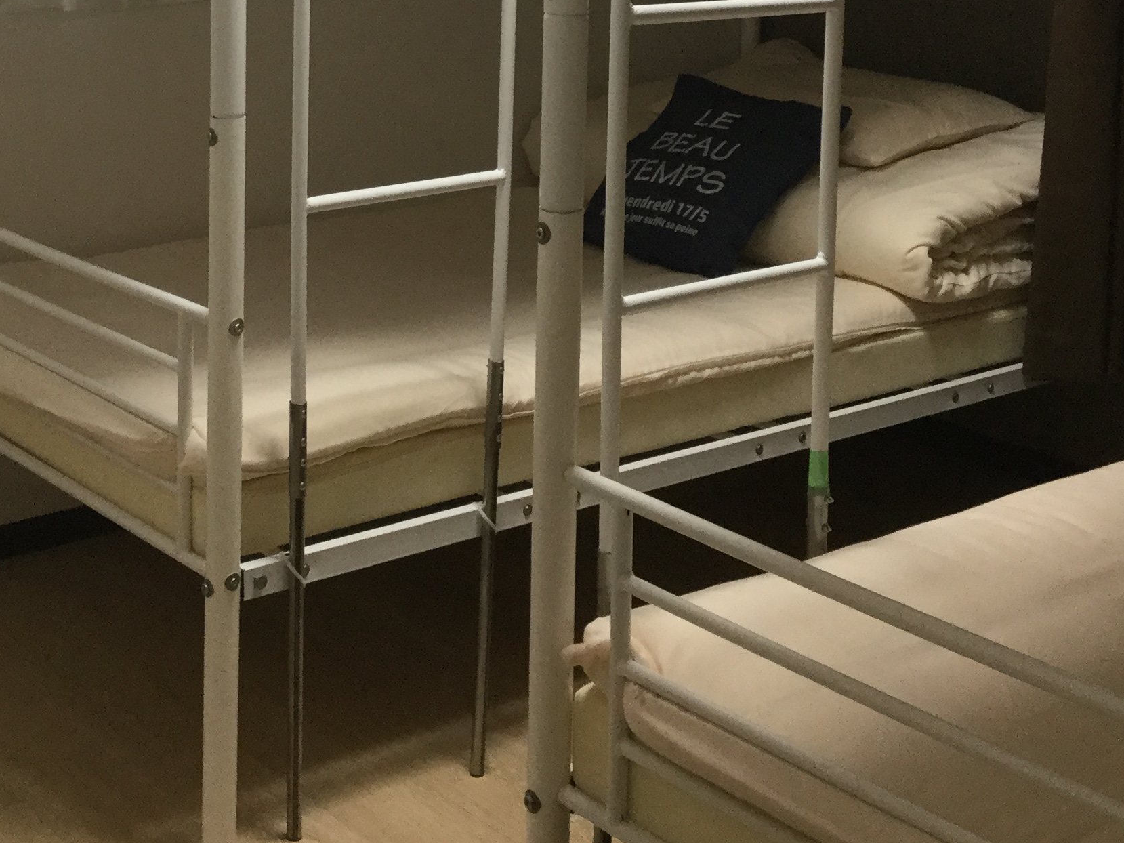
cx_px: 389
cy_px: 47
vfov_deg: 23.2
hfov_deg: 31.5
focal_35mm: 61
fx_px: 1981
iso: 50
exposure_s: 1/30
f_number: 2.4
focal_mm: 3.3
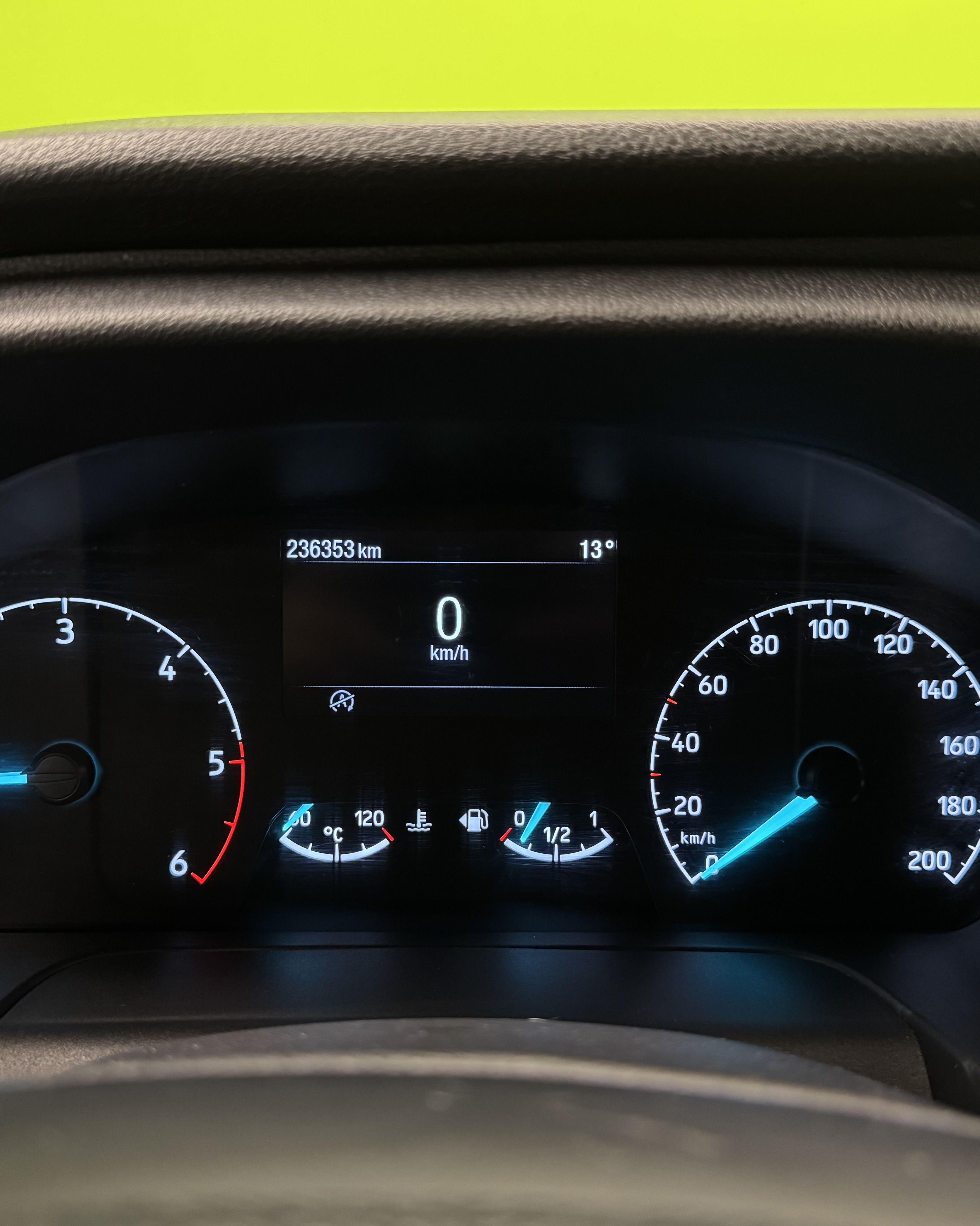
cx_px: 441
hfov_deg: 45.7
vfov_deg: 55.7
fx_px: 1160
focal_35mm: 32
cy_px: 616
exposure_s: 1/50
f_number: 1.78
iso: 800
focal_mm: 6.76
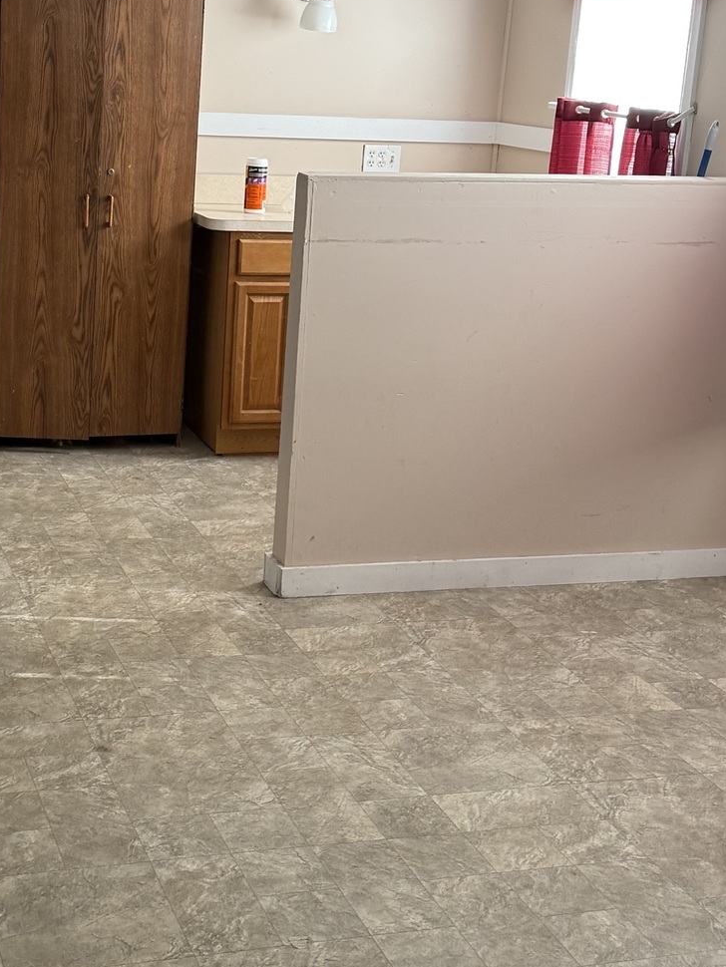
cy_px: 384
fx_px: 1593
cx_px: 217
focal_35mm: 57
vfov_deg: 33.7
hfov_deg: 25.5
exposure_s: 1/121
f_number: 1.78
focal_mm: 6.76
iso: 200
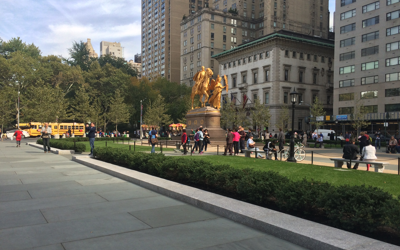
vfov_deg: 40.6
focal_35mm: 31
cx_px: 200
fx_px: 338
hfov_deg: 61.2
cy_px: 136
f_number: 2.2
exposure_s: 1/912
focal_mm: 4.15
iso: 32
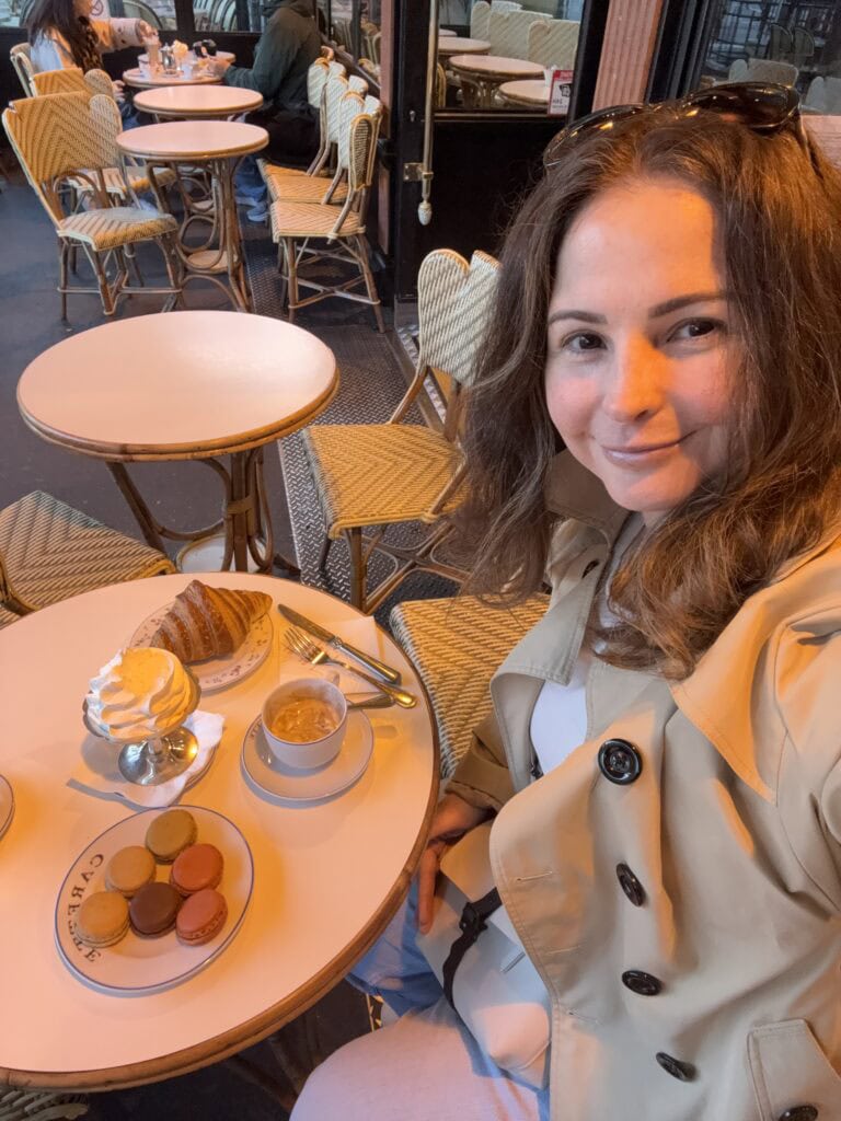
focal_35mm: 23
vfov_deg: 73.9
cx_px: 420
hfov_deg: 58.9
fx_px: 745
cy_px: 560
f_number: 1.9
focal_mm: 2.7
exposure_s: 1/50
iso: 100
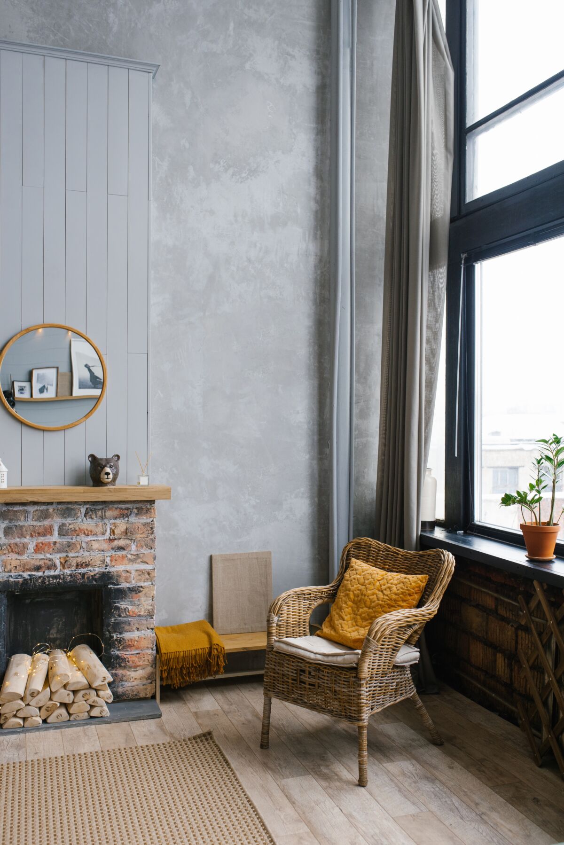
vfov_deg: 54.4
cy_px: 422
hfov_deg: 37.9
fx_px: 822
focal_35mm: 35
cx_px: 282
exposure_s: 1/160
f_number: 4
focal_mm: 35
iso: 320
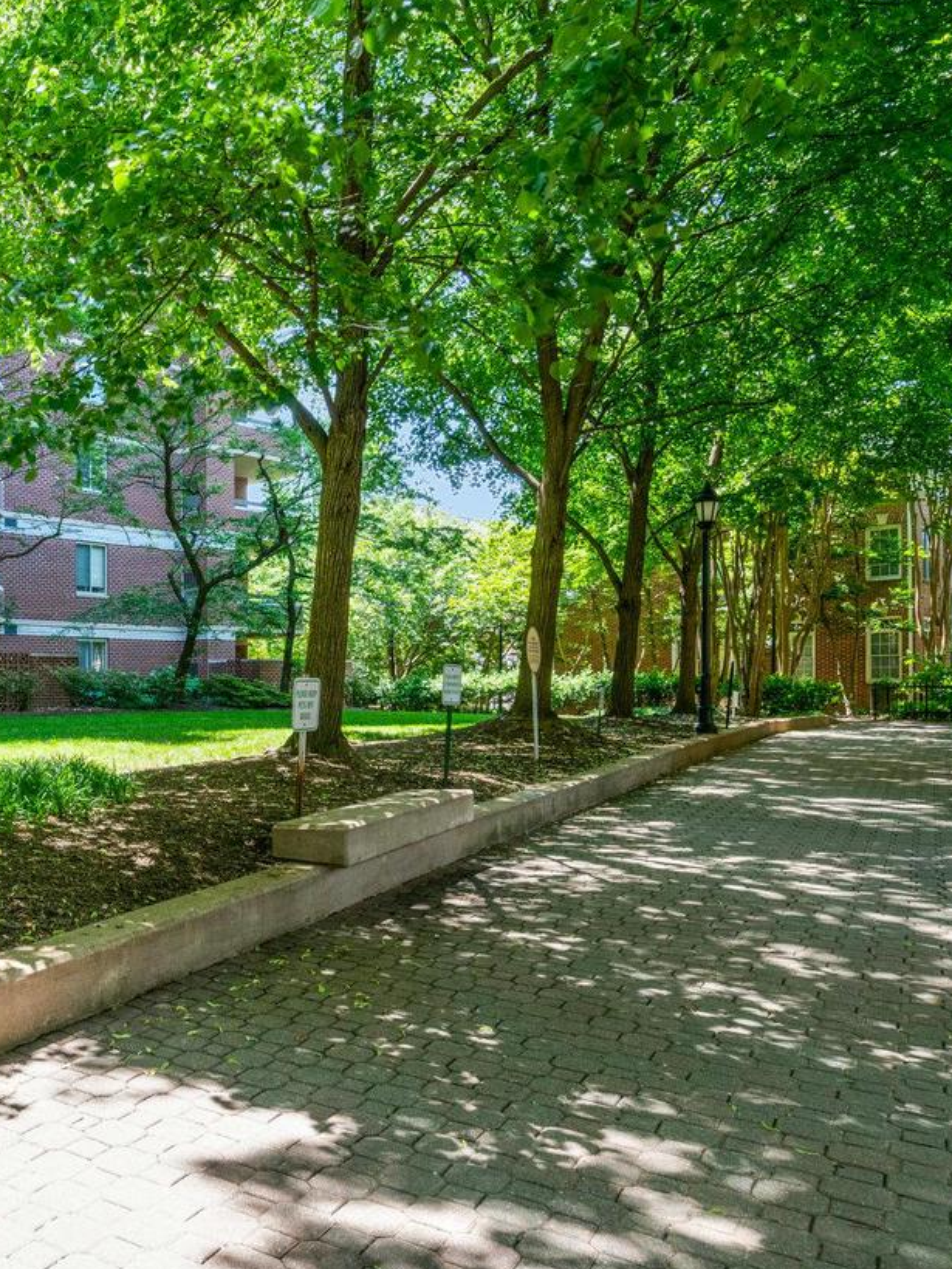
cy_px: 684
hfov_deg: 45.4
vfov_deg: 65.2
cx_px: 57
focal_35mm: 27
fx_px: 990
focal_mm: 16
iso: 1250
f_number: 8
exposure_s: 1/250
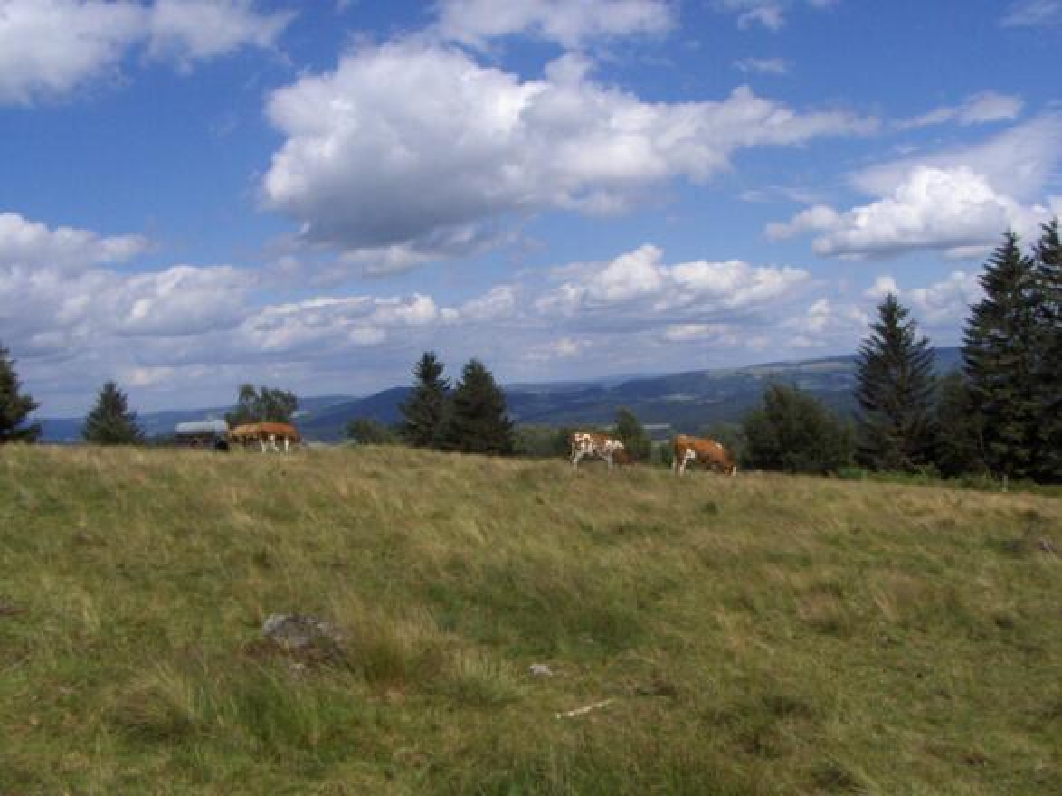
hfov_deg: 52.6
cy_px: 398
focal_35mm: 35
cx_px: 531
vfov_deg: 40.7
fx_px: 1074
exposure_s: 1/2041
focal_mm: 5.8
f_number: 4.3
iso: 100
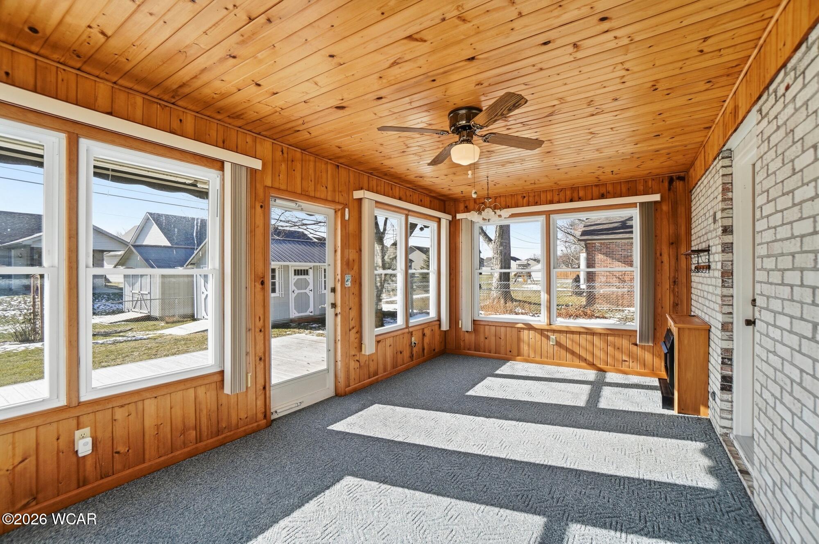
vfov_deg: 77.2
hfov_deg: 100.4
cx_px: 410
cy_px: 272
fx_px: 341
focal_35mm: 15
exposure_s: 1/4000
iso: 100
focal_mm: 10
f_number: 4
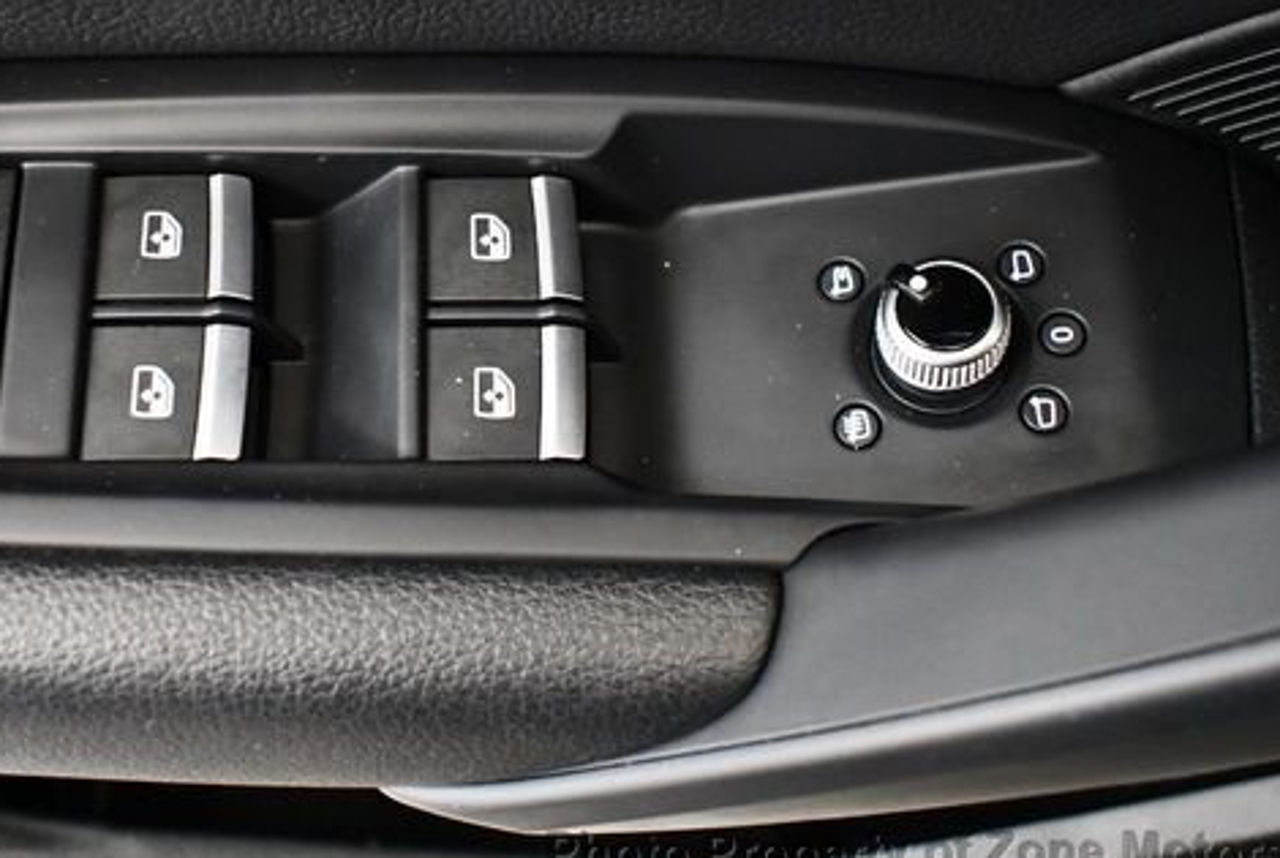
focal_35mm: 49
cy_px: 320
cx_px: 507
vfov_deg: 27.5
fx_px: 1745
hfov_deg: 40.1
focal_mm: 18
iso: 3200
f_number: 3.5
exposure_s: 1/60
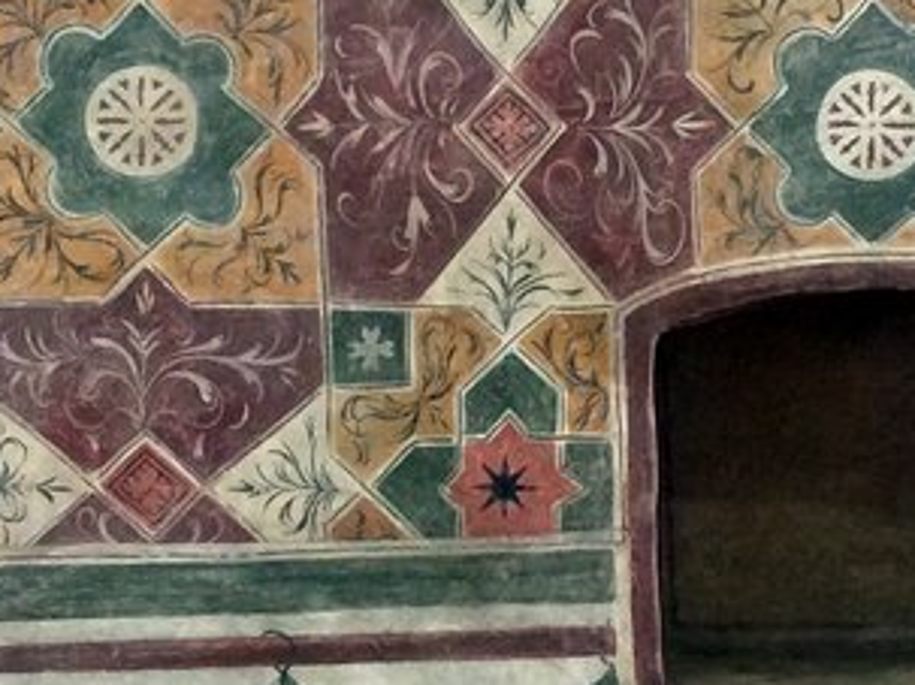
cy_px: 330
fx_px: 2854
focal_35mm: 108
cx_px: 607
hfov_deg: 18.2
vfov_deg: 13.7
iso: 125
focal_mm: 3.3
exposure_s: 1/25
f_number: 2.4
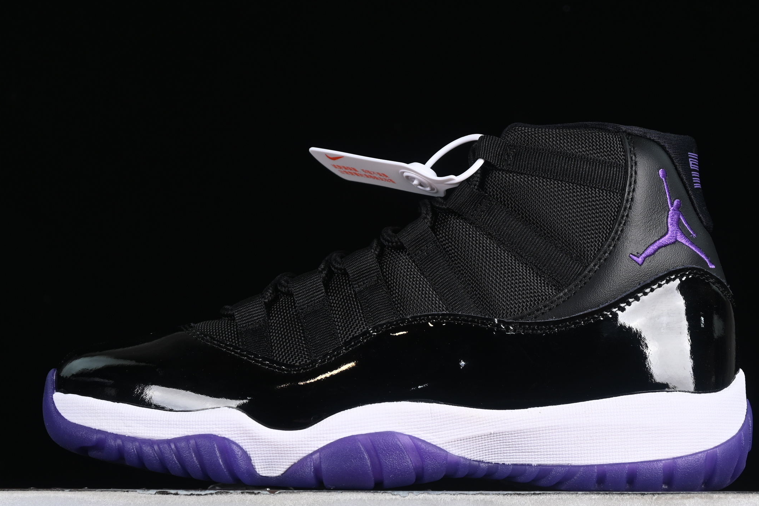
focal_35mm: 98
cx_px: 397
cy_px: 288
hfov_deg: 20.8
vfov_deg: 14.0
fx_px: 2066
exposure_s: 1/60
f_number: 6.3
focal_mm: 50
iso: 160
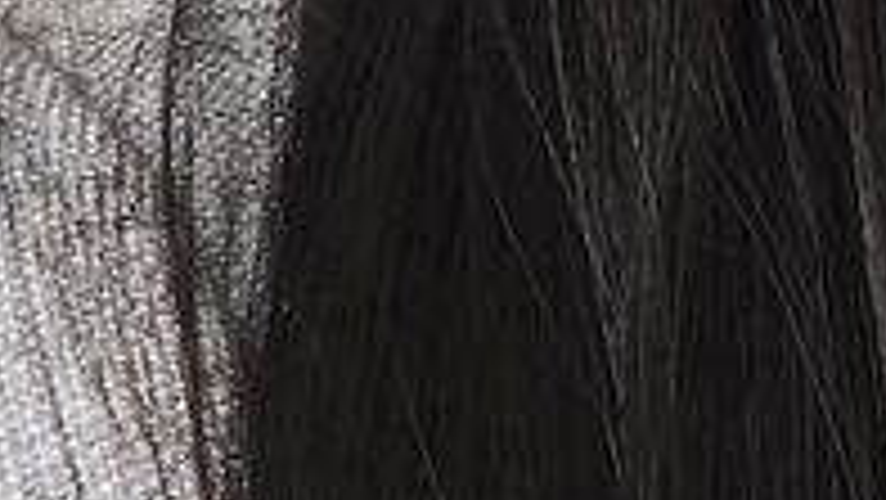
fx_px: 47288
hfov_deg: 1.1
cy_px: 414
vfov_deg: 0.6
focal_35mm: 2012
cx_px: 2121
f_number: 11
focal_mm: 185
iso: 160
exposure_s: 1/200
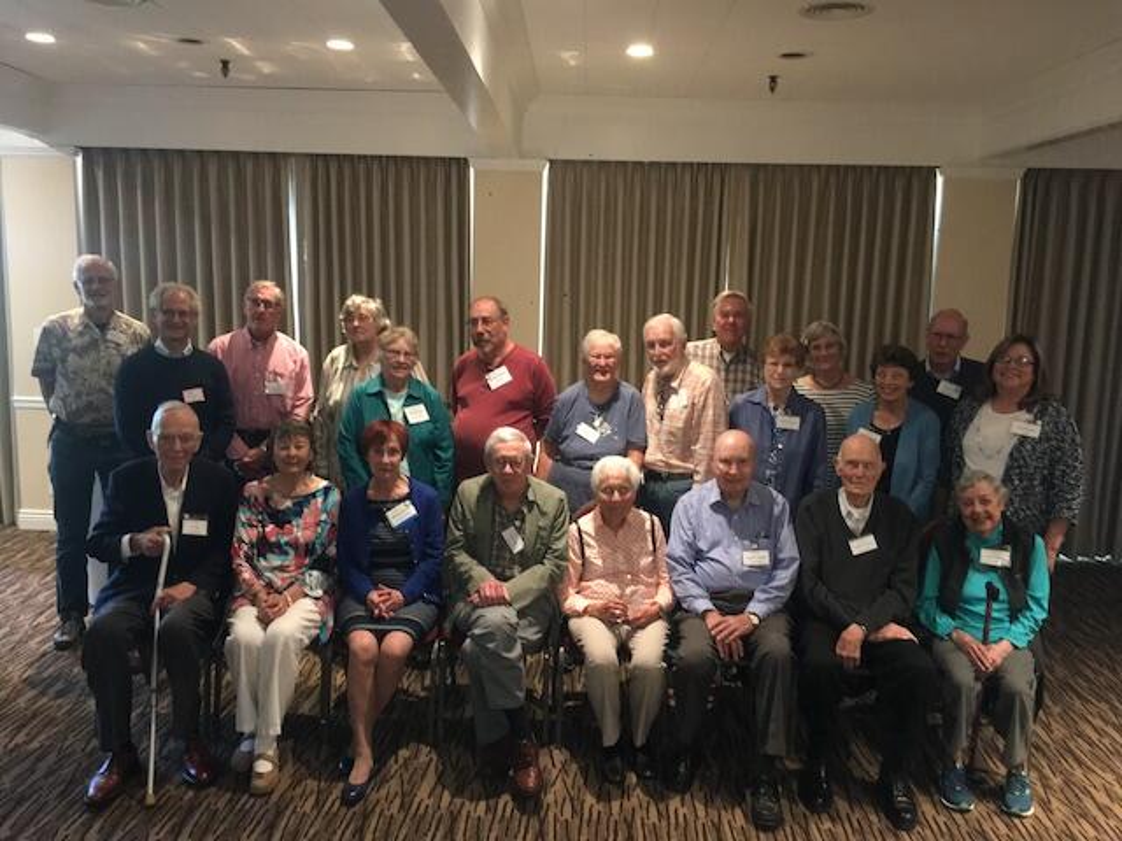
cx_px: 561
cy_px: 420
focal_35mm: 29
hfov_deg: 61.7
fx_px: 940
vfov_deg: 48.2
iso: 160
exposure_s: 1/16
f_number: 2.2
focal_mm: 4.15
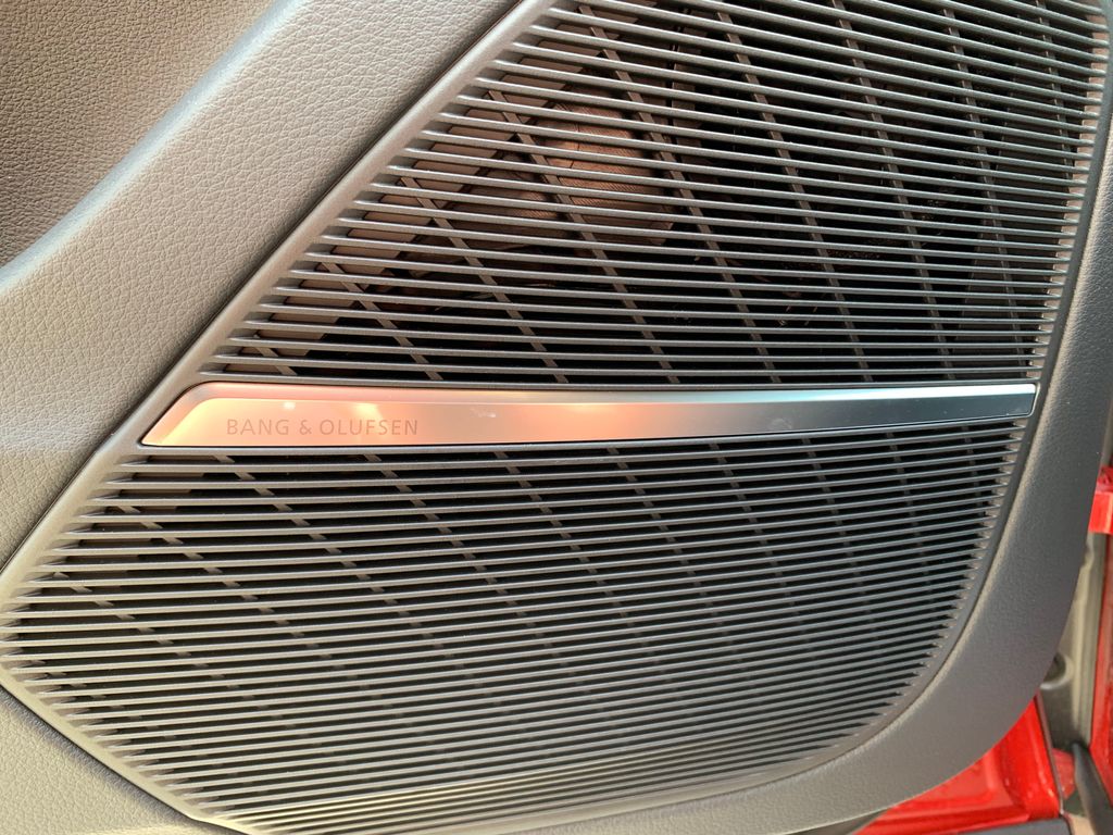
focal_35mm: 26
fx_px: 836
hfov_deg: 67.3
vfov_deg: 53.1
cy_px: 418
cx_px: 556
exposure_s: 1/88
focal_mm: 4.25
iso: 100
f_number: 1.8
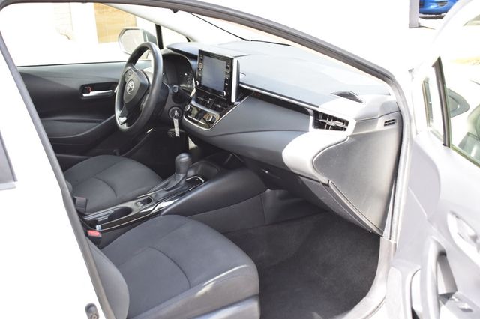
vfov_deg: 28.9
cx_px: 240
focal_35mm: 46
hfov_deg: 42.3
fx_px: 620
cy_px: 160
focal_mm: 31
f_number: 5.6
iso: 500
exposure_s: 1/125
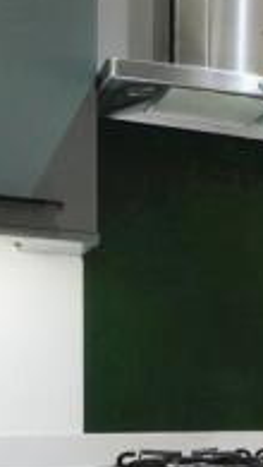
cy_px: 341
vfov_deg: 23.3
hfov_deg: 8.5
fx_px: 1123
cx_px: 985
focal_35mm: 91
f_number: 8
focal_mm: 11
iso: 200
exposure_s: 1/5
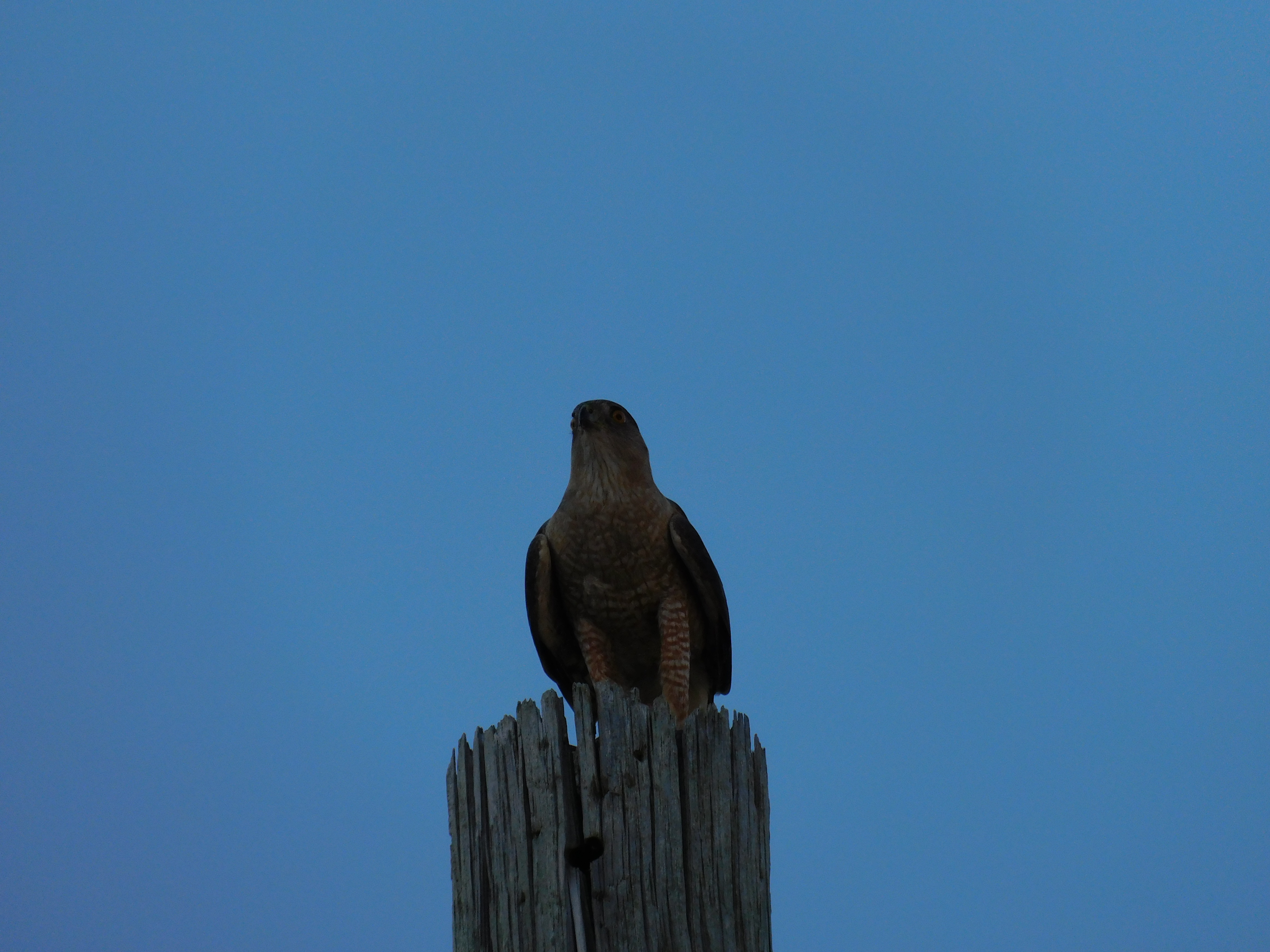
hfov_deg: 2.8
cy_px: 476
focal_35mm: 700
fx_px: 25682
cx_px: 635
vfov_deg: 2.1
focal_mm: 125.4
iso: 125
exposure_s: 1/800
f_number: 5.6
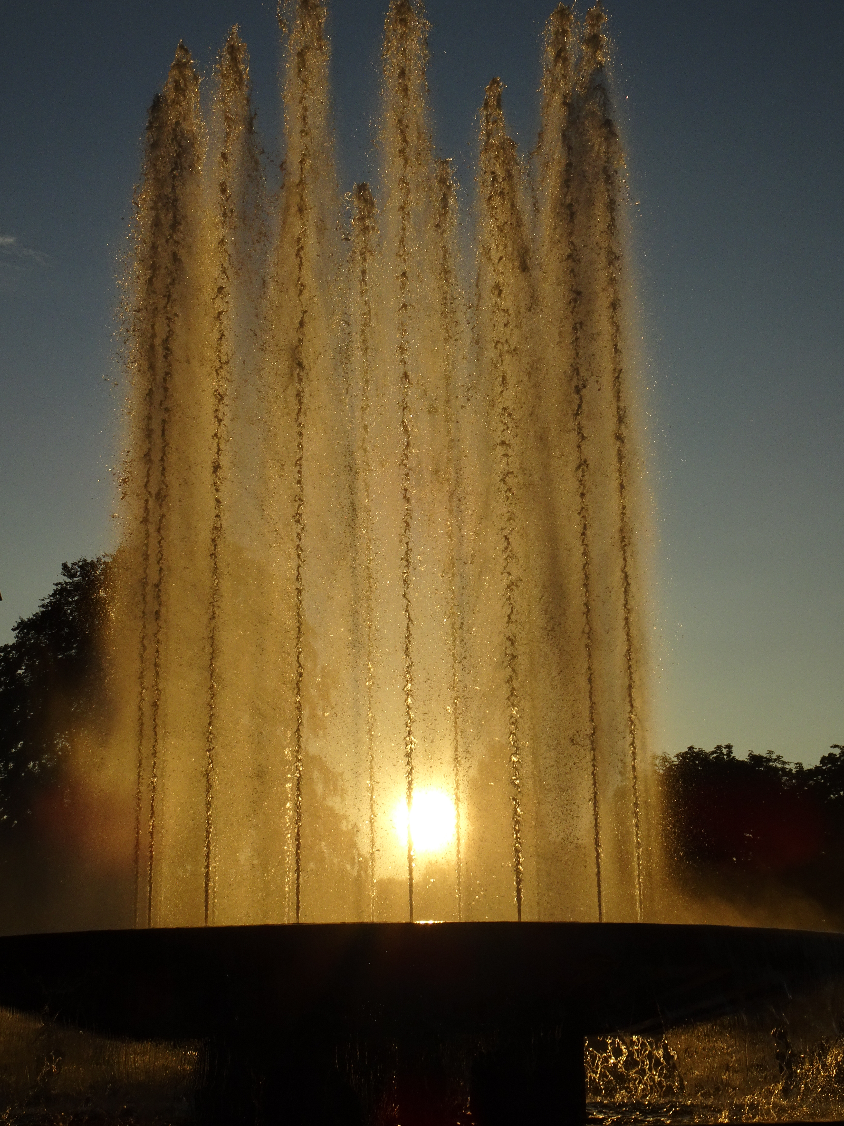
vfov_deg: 36.2
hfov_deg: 27.5
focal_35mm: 53
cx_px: 402
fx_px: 1723
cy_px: 543
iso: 80
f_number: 5
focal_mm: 8.51
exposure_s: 1/2000
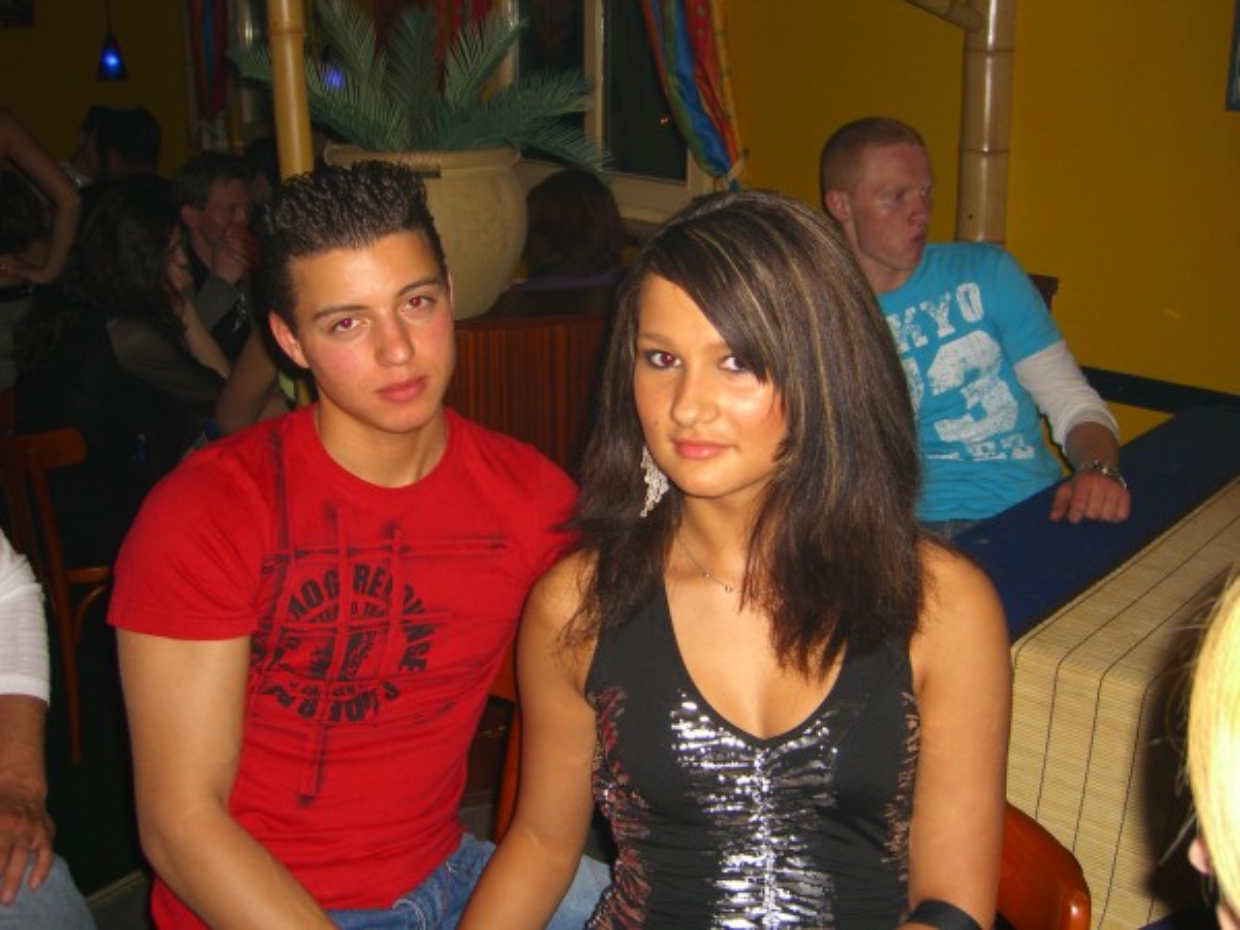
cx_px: 620
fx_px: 1361
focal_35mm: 38
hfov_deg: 49.0
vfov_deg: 37.7
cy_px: 465
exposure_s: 1/60
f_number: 2.8
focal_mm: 7.9
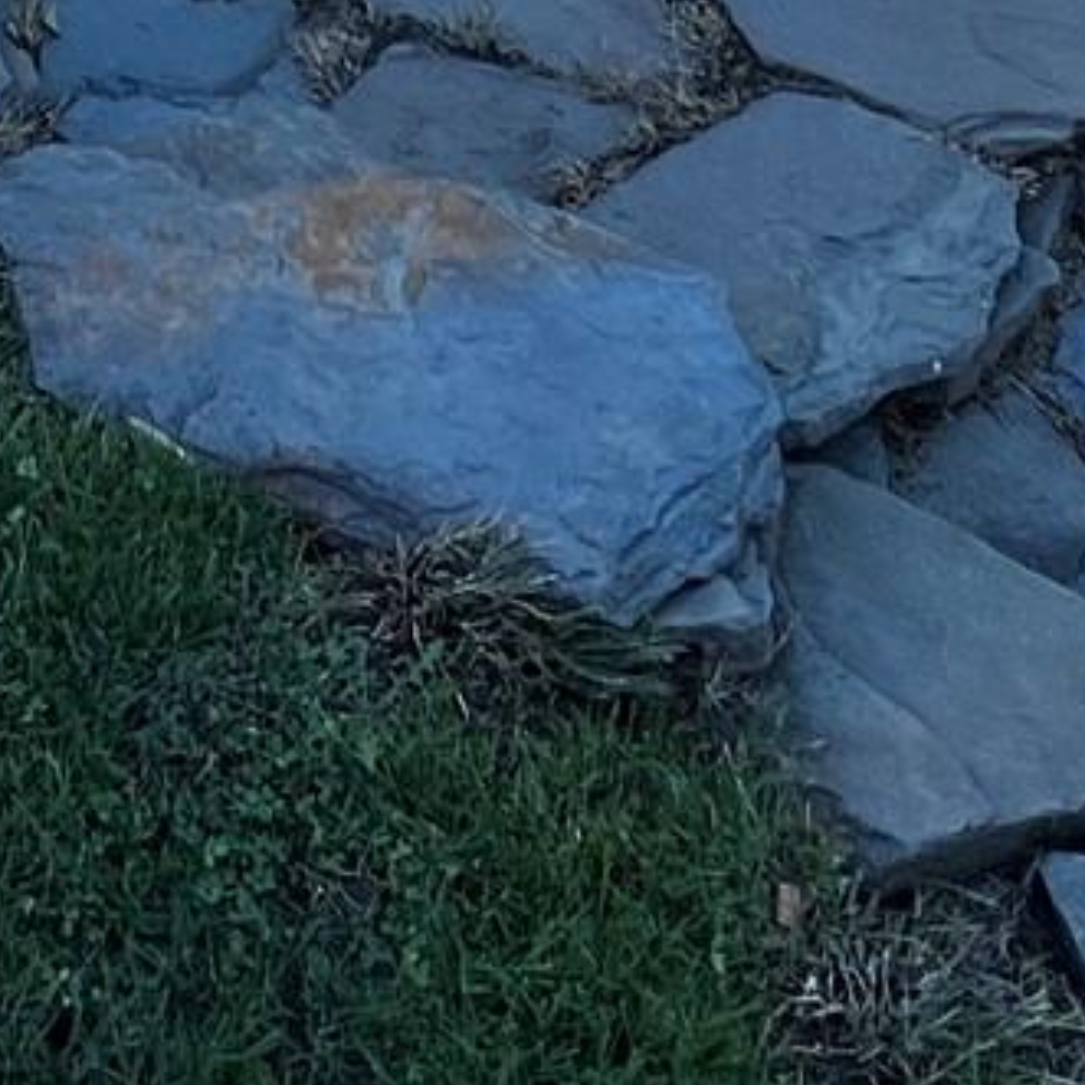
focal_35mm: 71
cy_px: -1157
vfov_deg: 17.0
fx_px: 2518
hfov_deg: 23.8
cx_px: 161
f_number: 1.8
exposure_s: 1/426
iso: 32
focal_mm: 1.57
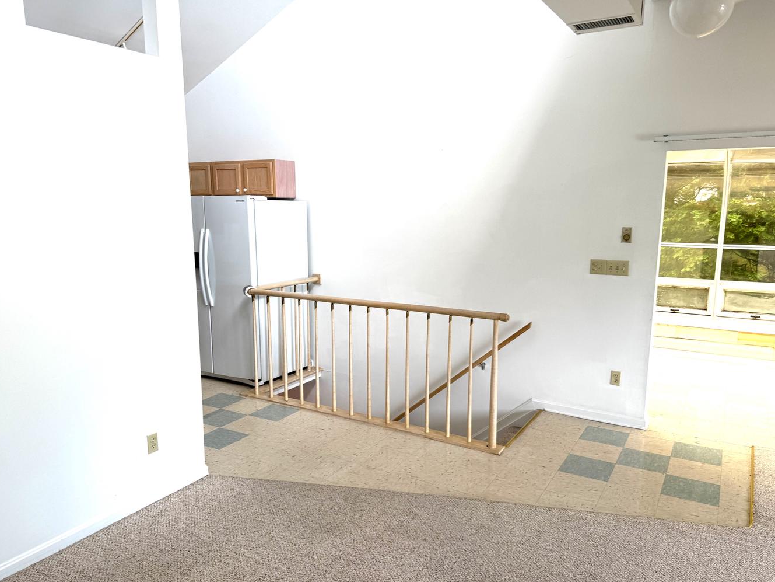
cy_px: 314
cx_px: 374
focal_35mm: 26
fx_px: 582
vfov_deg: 53.0
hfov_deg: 67.3
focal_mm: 6.76
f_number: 1.78
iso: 50
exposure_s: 1/122
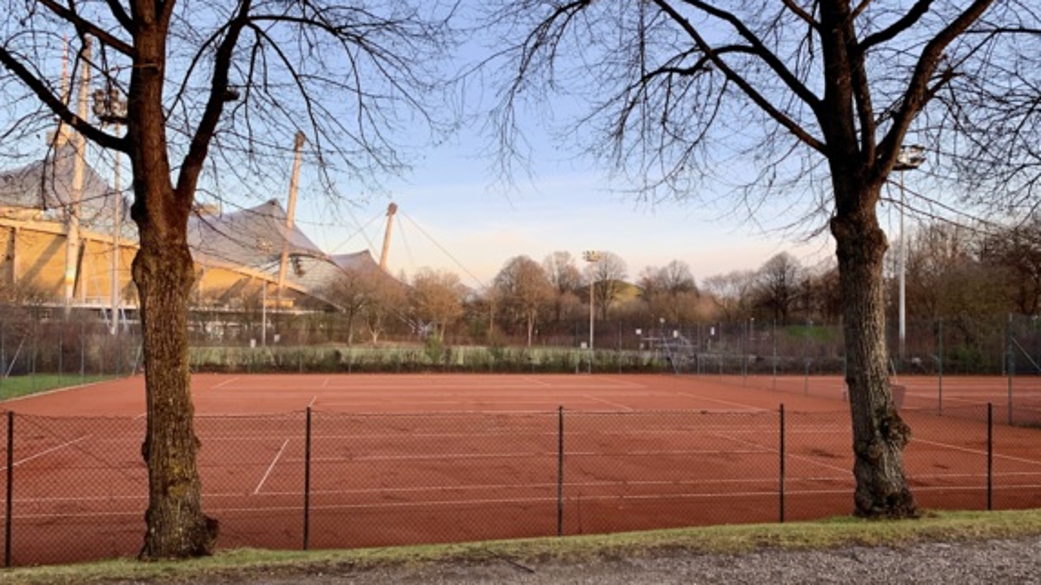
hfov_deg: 66.1
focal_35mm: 29
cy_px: 329
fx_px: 800
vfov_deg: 40.1
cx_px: 517
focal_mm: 4.25
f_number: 1.8
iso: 25
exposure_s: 1/127
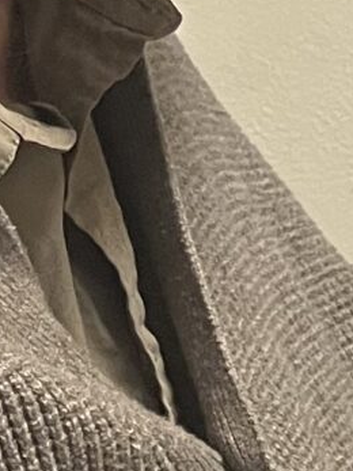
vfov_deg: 10.1
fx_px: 2612
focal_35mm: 192
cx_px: 812
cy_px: 566
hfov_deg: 7.3
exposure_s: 1/50
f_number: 1.6
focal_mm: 5.1
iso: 160
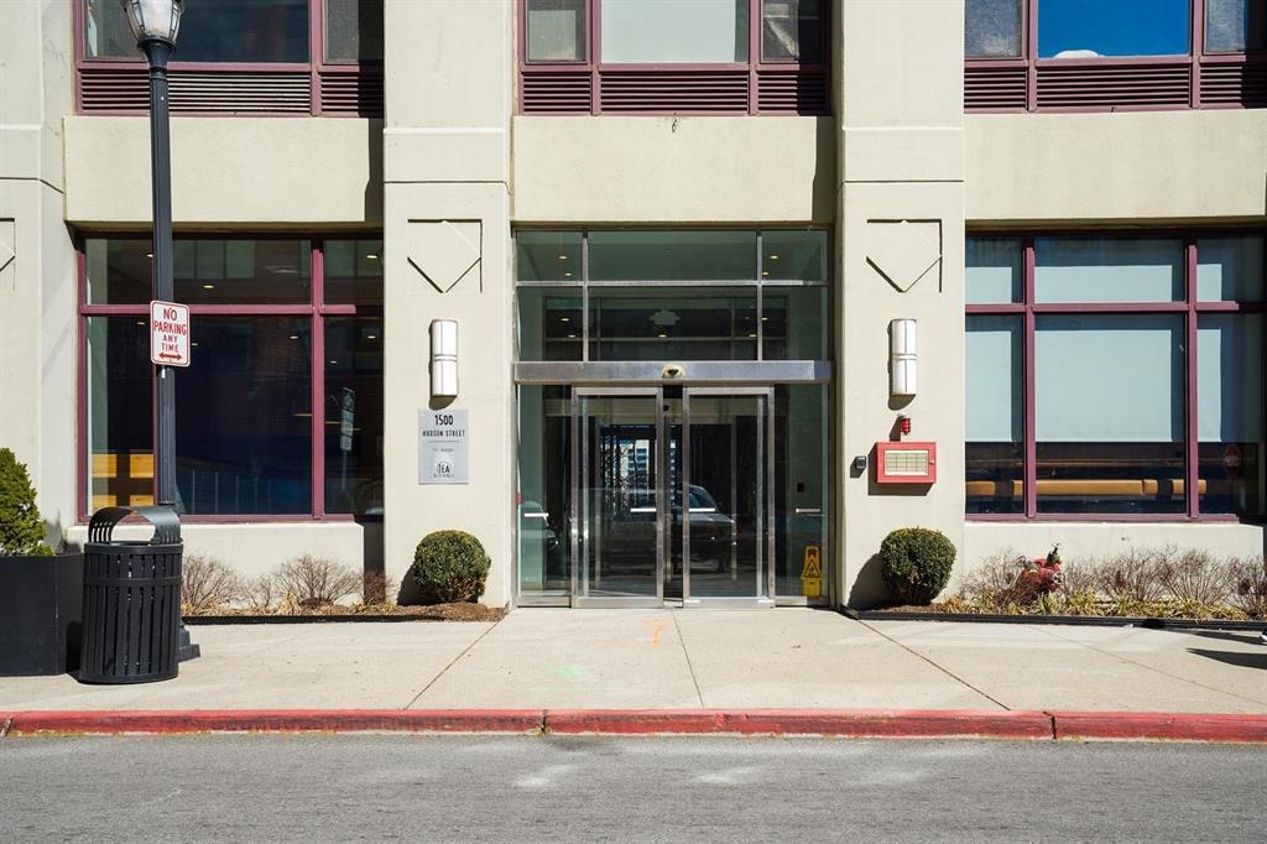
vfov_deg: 37.8
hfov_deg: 54.4
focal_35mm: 35
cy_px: 422
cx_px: 634
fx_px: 1231
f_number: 11
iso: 50
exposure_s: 1/60
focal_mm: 35
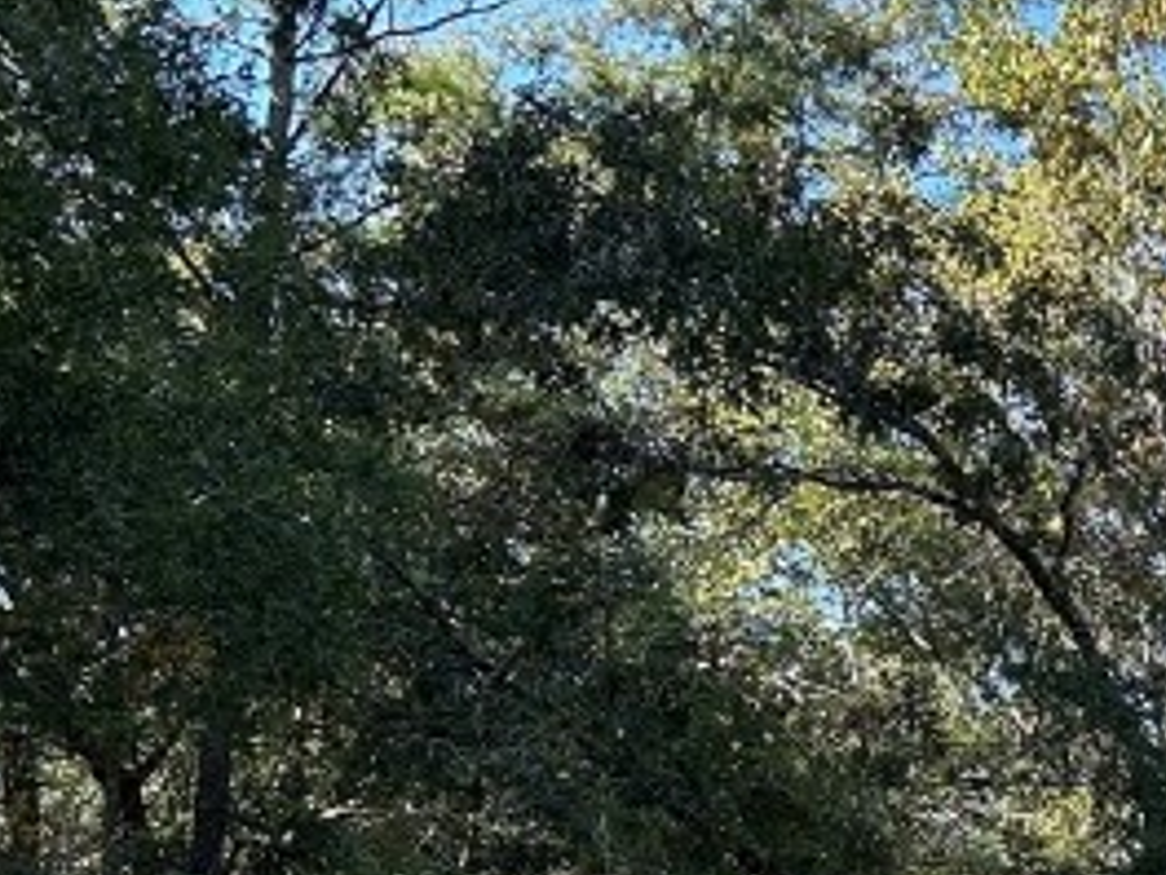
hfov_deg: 17.1
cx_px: 1868
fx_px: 3402
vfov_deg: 14.4
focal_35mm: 101
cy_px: 871
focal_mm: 5.7
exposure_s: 1/1159
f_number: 1.5
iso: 50
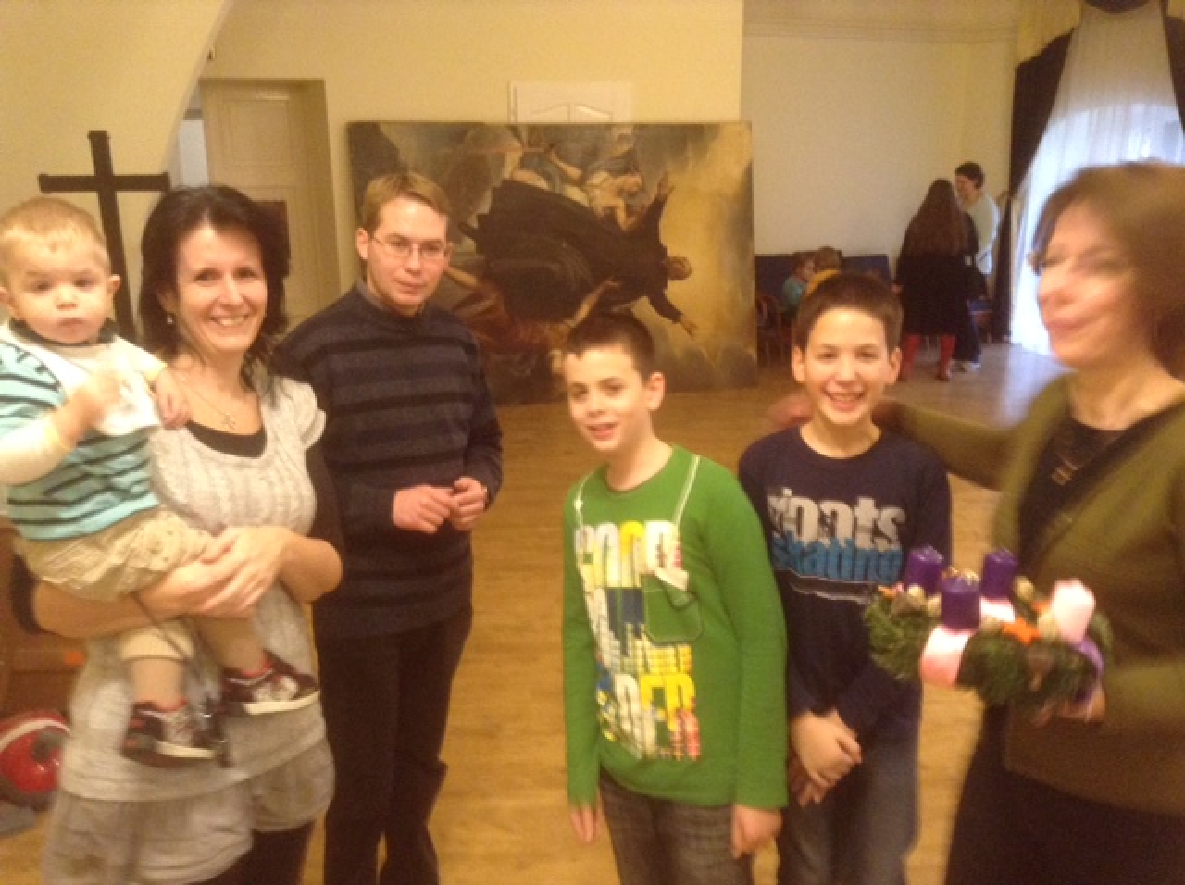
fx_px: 1128
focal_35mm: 33
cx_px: 592
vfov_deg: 42.8
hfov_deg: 55.4
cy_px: 442
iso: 250
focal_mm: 3.3
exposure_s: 1/15
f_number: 2.4
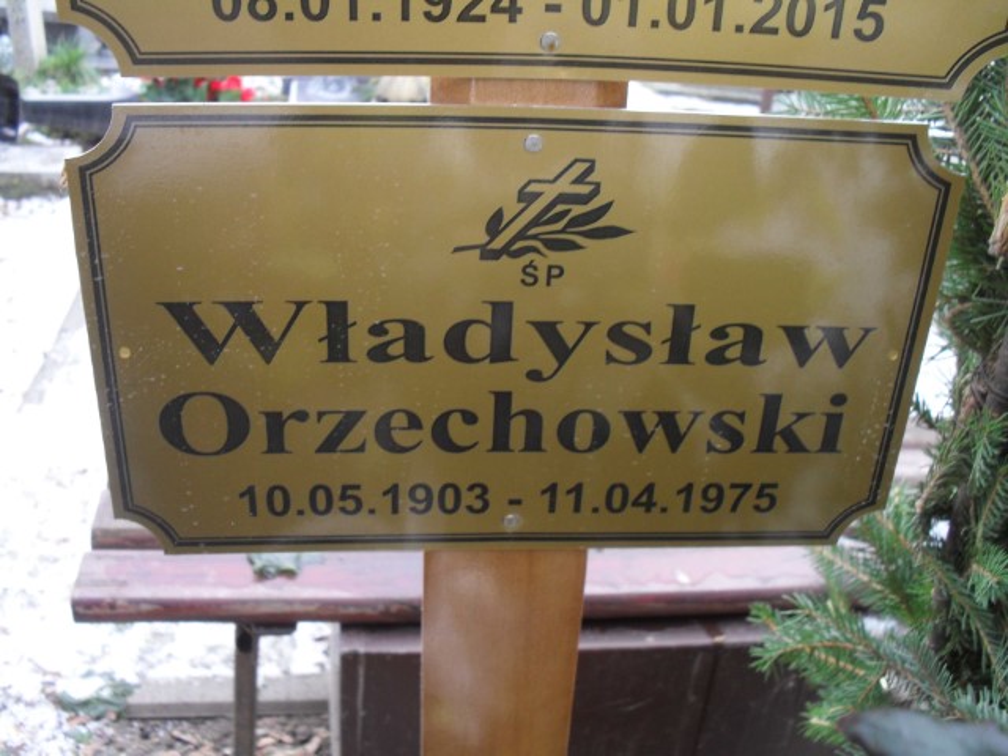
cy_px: 378
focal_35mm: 35
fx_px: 1019
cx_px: 504
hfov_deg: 52.6
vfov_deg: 40.7
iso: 100
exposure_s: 1/45
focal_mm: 6.3
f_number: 3.2
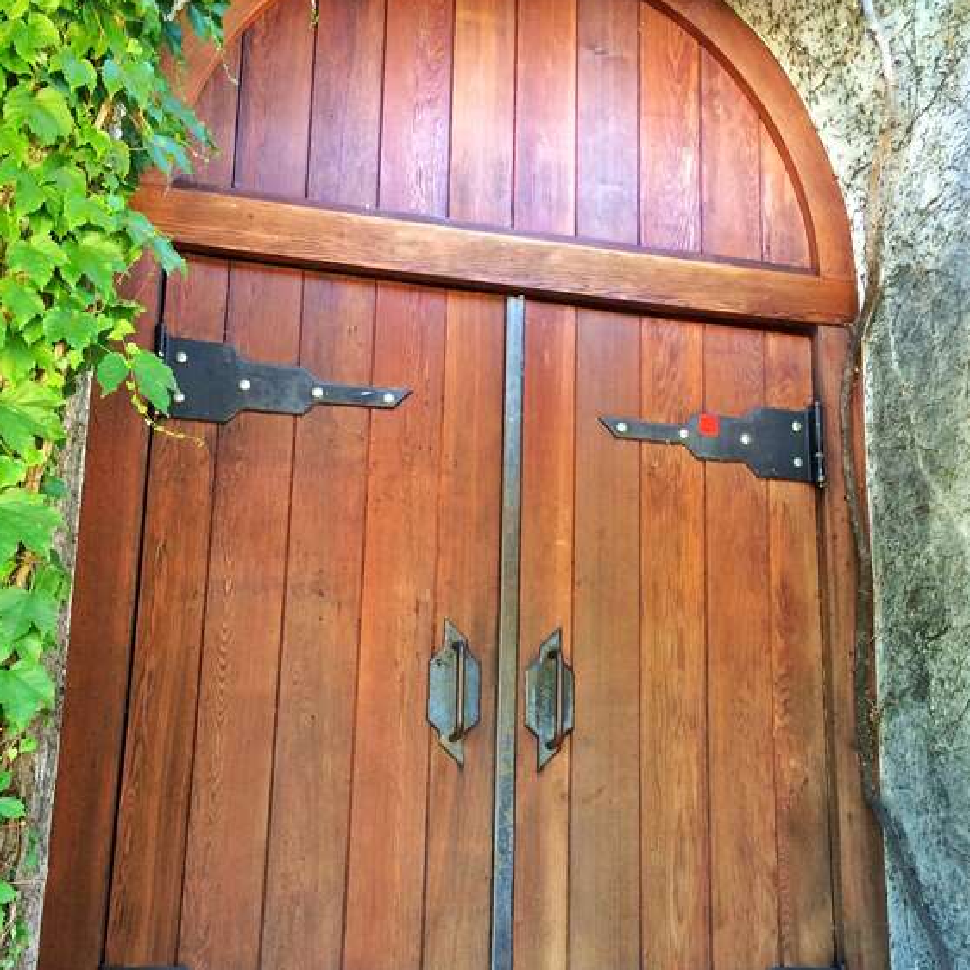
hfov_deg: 47.2
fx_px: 1110
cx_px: 485
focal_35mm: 35
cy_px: 561
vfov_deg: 47.1
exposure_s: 1/30
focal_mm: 4.15
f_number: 2.2
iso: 80
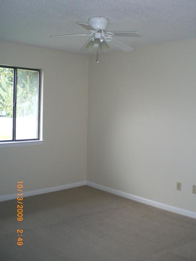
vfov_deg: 49.0
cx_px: 98
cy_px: 130
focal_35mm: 38
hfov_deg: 37.7
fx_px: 287
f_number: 3.1
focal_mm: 6.3
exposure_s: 1/60
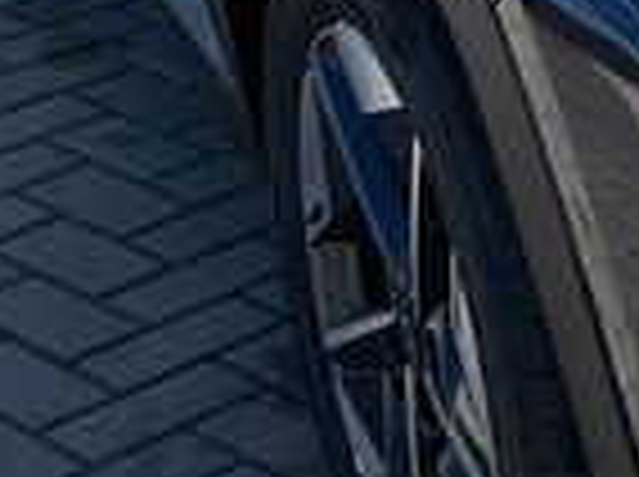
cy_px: -176
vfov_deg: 7.8
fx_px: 3465
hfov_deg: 10.2
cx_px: 990
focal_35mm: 188
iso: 50
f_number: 1.6
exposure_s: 1/1721
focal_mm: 5.1
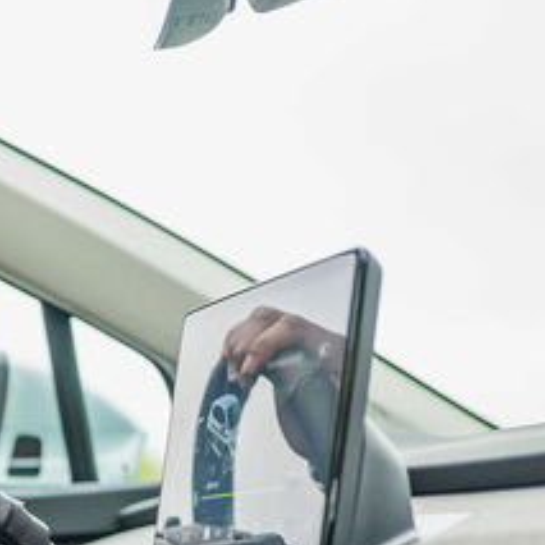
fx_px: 2387
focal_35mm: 134
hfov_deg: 12.5
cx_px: -228
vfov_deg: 12.9
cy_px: 473
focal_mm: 35
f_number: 2
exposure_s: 1/125
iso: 200
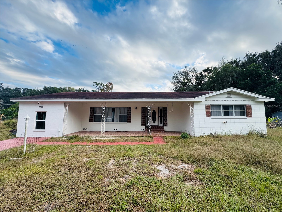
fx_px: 114
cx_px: 141
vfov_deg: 85.7
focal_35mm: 14
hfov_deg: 102.1
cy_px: 106
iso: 40
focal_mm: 2.22
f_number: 2.2
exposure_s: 1/377
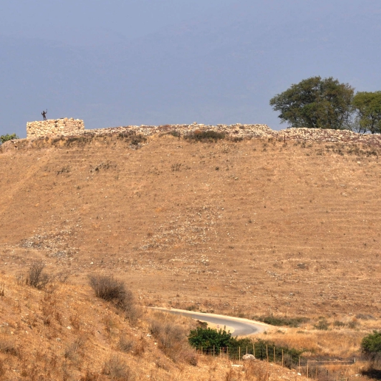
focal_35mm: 343
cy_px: 216
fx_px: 4271
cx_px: 294
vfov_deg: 5.1
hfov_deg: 5.1
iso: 200
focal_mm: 116
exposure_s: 1/800
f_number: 7.1
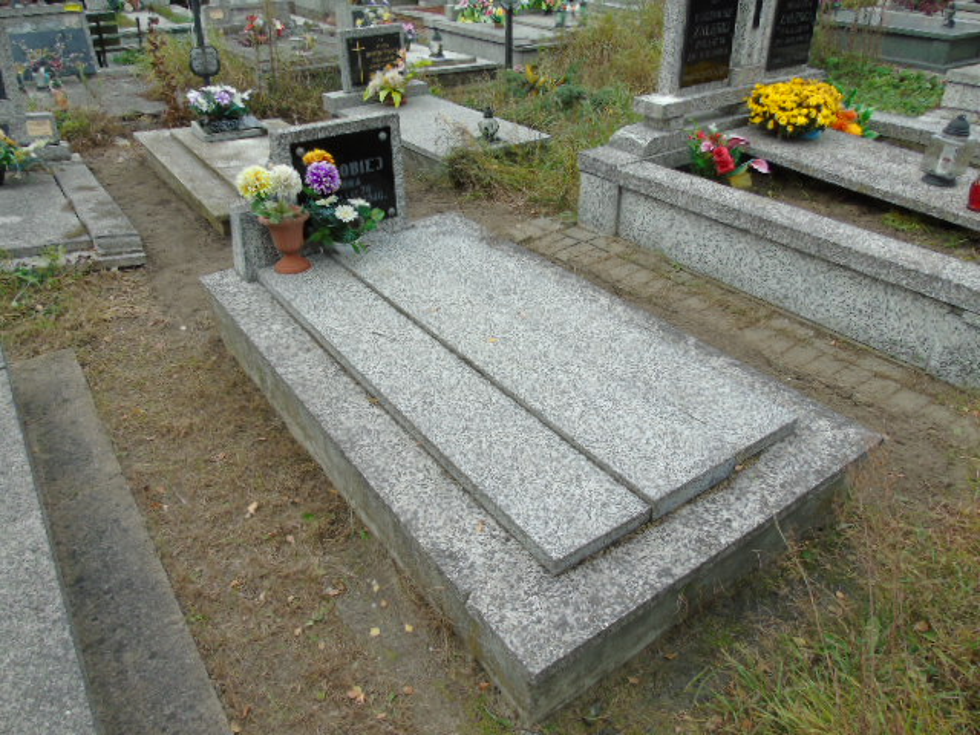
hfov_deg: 69.4
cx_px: 490
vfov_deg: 54.9
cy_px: 368
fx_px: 708
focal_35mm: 25
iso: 80
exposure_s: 1/160
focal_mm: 4.4
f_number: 3.4
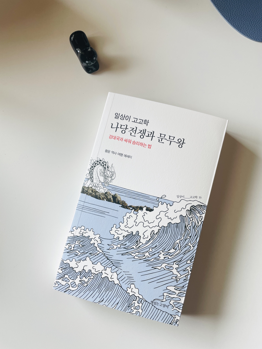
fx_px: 262
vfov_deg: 67.3
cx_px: 131
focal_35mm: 26
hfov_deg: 53.1
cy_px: 174
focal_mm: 4.2
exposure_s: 1/121
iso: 64
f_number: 1.6
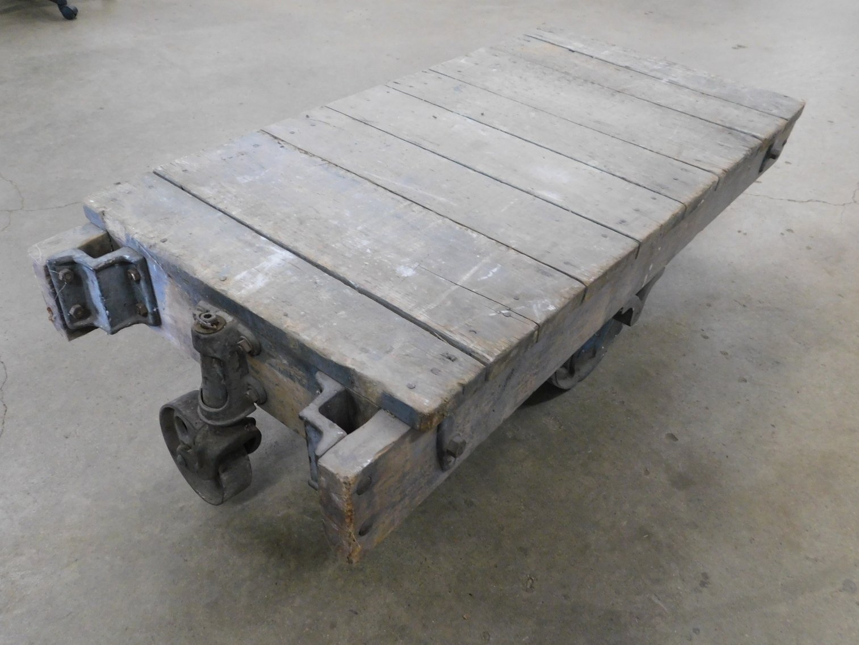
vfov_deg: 49.8
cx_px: 430
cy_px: 322
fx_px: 695
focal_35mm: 28
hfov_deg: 63.4
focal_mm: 4.9
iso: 400
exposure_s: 1/15
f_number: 3.2
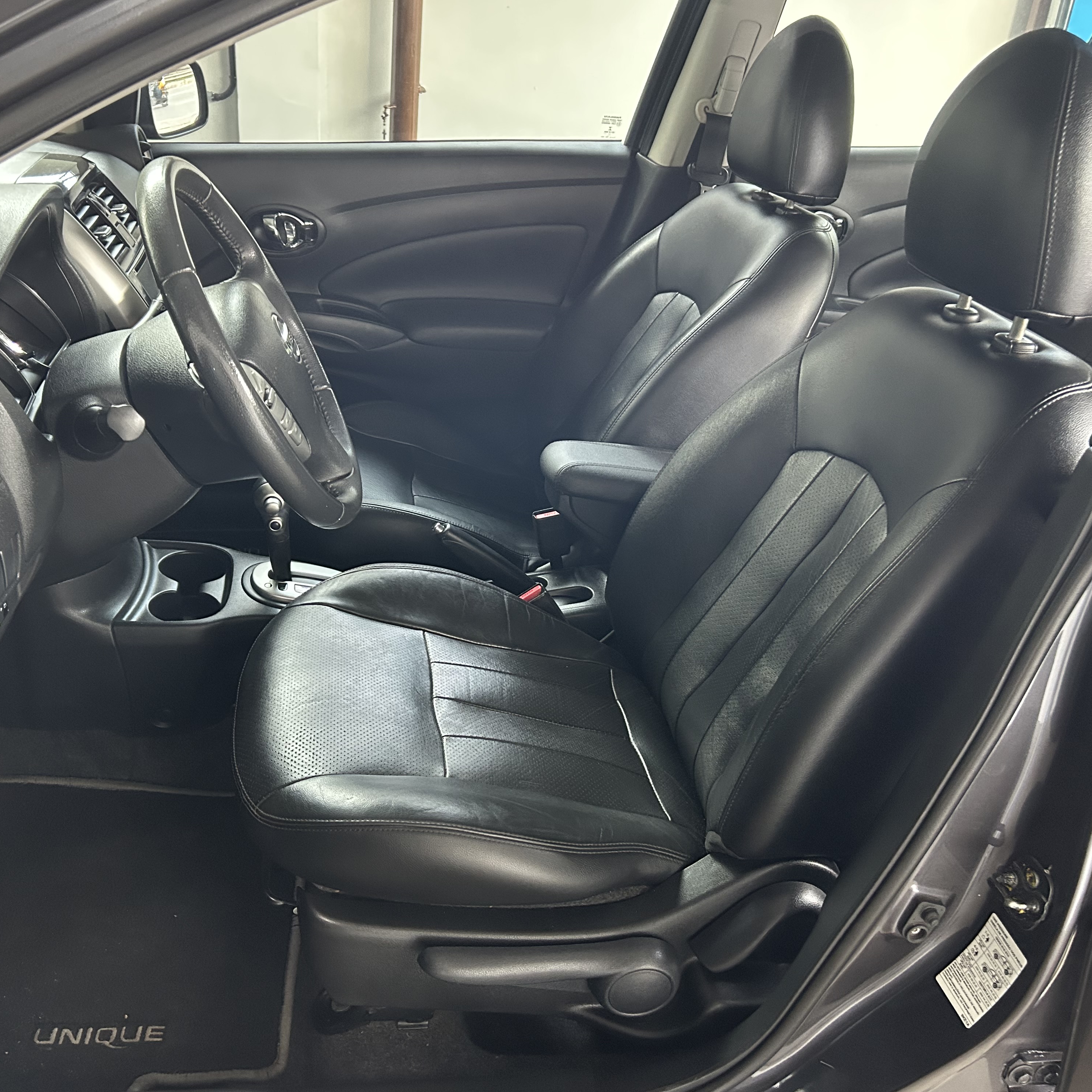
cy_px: 546
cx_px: 459
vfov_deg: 52.5
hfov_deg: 52.3
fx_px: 1106
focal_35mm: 31
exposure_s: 1/40
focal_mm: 5.7
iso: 500
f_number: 1.5
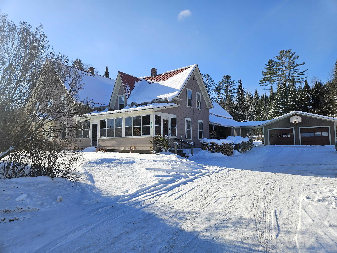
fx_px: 224
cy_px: 126
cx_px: 168
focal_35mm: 23
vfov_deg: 58.9
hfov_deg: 73.9
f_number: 1.8
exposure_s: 1/1321
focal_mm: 5.4
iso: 25
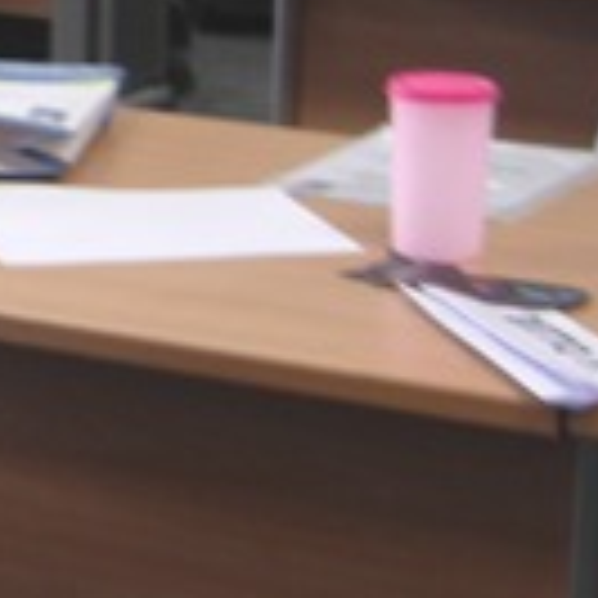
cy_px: -162
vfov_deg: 9.8
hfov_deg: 9.3
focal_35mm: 175
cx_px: -607
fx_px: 3420
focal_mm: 8.5
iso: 50
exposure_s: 1/11.3
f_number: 2.9
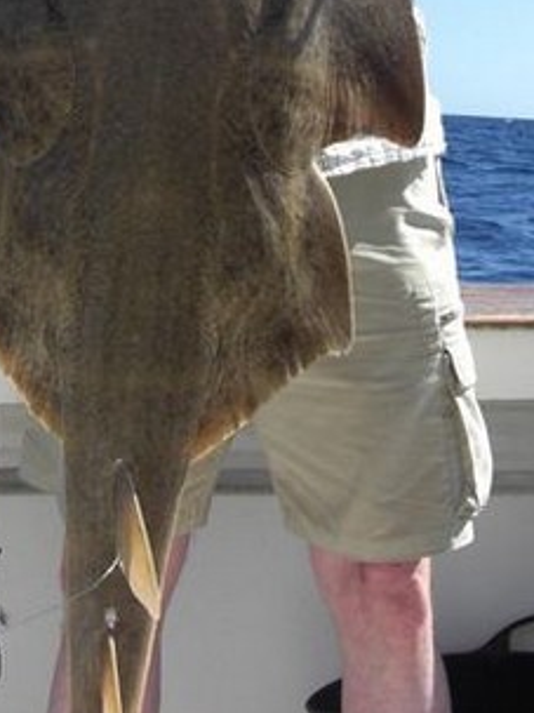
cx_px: 226
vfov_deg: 23.7
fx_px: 1626
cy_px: 14
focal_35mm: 79
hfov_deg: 18.6
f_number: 4
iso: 80
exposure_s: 1/800
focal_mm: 7.9
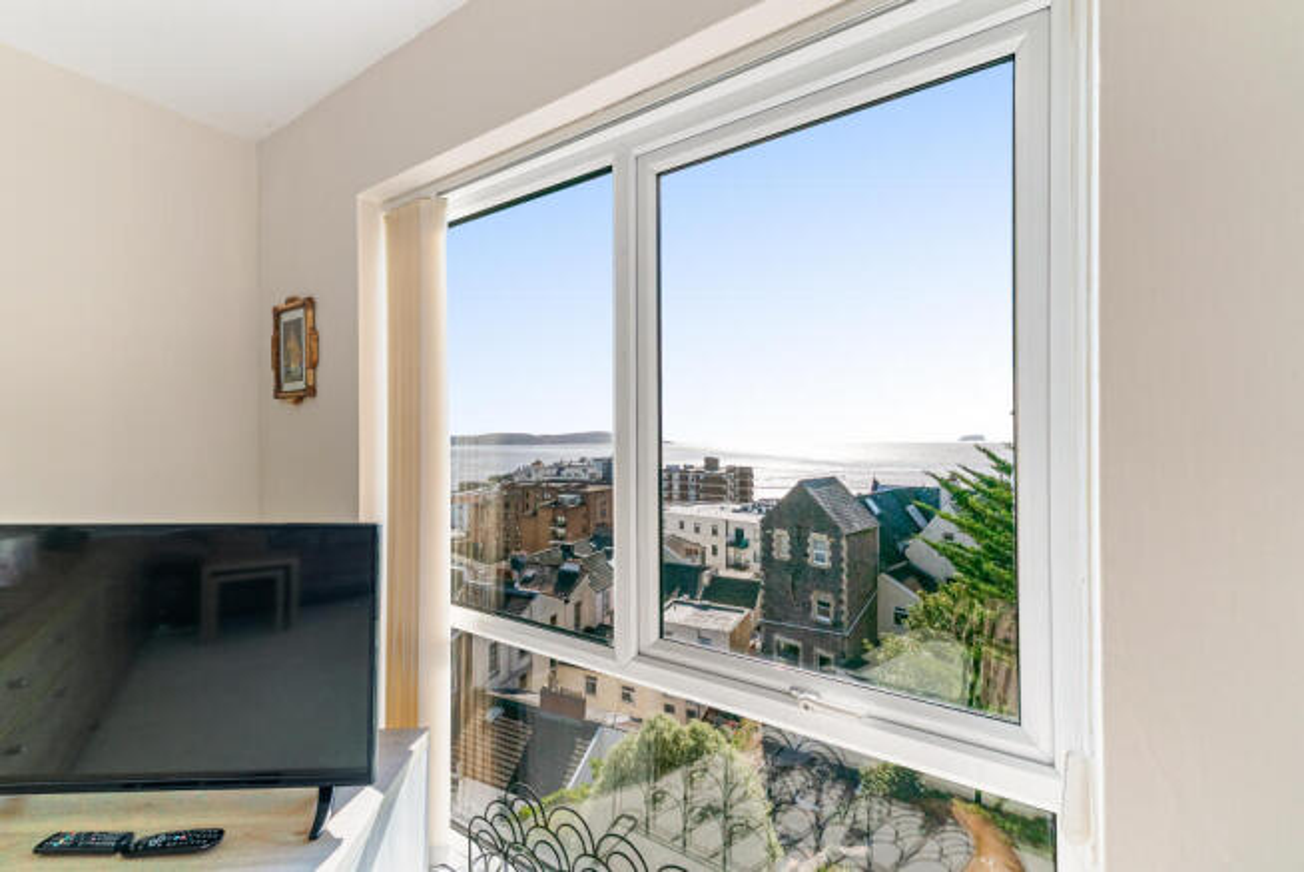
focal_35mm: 14
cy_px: 436
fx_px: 507
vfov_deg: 81.3
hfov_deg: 104.2
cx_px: 652
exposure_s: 1/4000
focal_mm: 14
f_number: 8
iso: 320
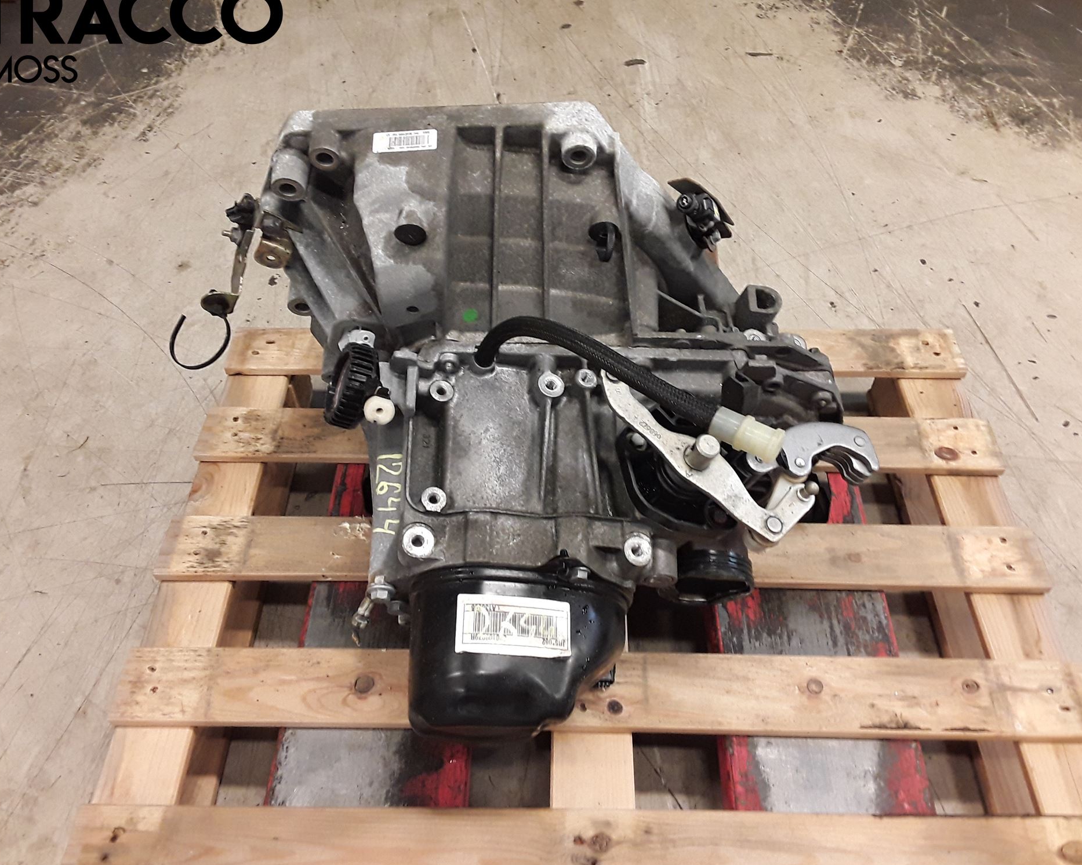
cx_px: 520
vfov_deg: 48.5
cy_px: 426
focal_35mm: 30
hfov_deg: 58.8
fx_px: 961
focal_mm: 2.91
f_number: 1.9
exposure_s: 1/50
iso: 125
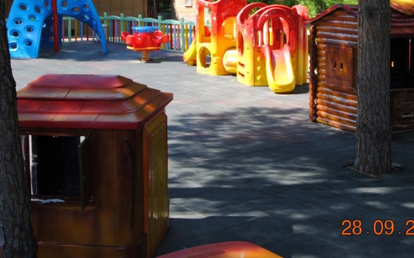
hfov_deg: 33.4
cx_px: 234
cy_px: 32
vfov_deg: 20.9
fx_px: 688
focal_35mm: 61
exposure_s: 1/125
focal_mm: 24
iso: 140
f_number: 5.6
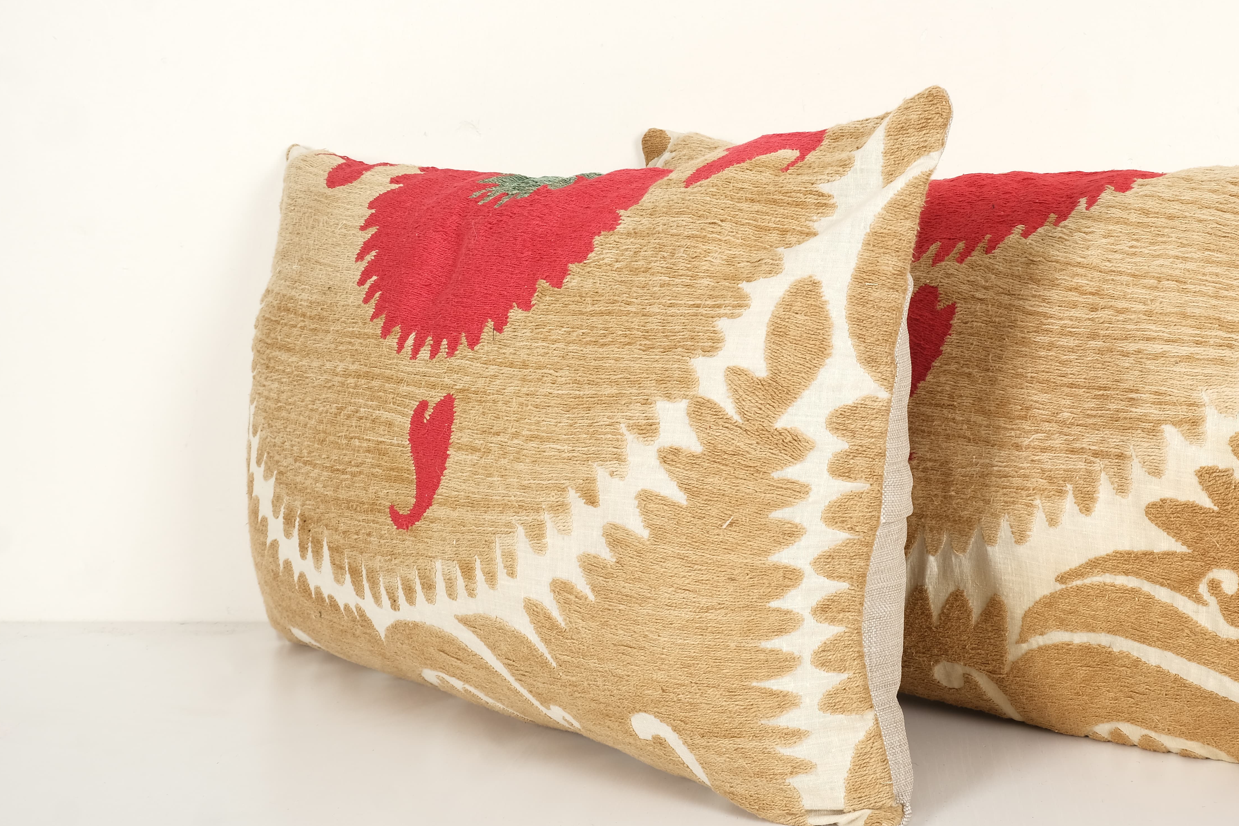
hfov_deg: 43.0
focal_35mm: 45
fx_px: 1549
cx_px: 828
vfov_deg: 29.9
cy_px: 410
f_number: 11
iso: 80
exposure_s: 1/160
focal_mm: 21.4
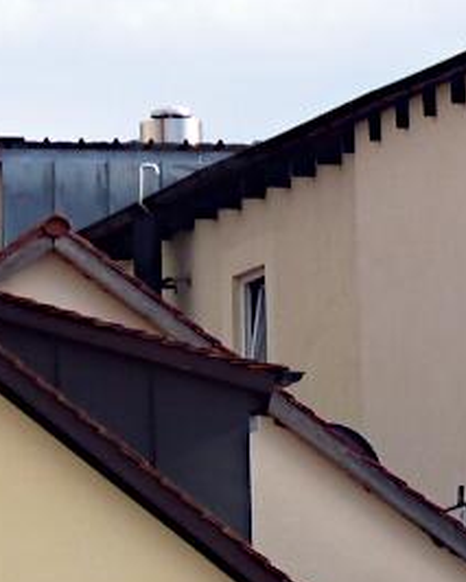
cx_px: 422
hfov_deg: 2.8
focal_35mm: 563
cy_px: 683
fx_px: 9700
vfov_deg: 3.4
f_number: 4.4
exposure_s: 1/320
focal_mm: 21
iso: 80
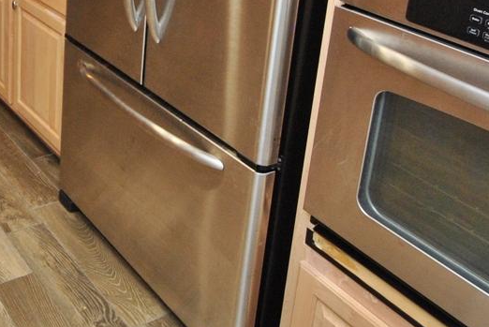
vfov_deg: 26.6
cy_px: -47
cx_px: -34
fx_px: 625
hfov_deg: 36.8
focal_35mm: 46
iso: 400
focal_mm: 10
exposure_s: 1/10
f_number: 8
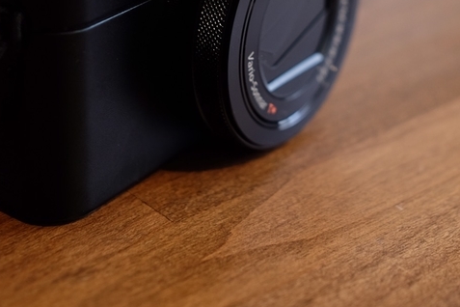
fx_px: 1124
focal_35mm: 88
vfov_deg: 15.2
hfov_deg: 23.1
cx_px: 275
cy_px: -16
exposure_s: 1/20
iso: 200
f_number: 2.5
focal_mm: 23
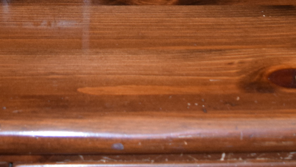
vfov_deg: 10.8
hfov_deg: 21.1
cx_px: 98
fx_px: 793
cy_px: -179
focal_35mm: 101
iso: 1100
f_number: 3.5
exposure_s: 1/30
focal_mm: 18
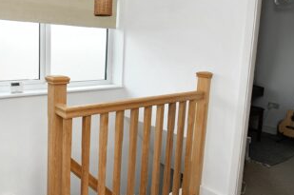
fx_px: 228
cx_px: 70
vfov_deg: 46.0
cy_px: 79
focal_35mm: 28
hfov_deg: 61.5
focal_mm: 10
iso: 100
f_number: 4.5
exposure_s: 1/80
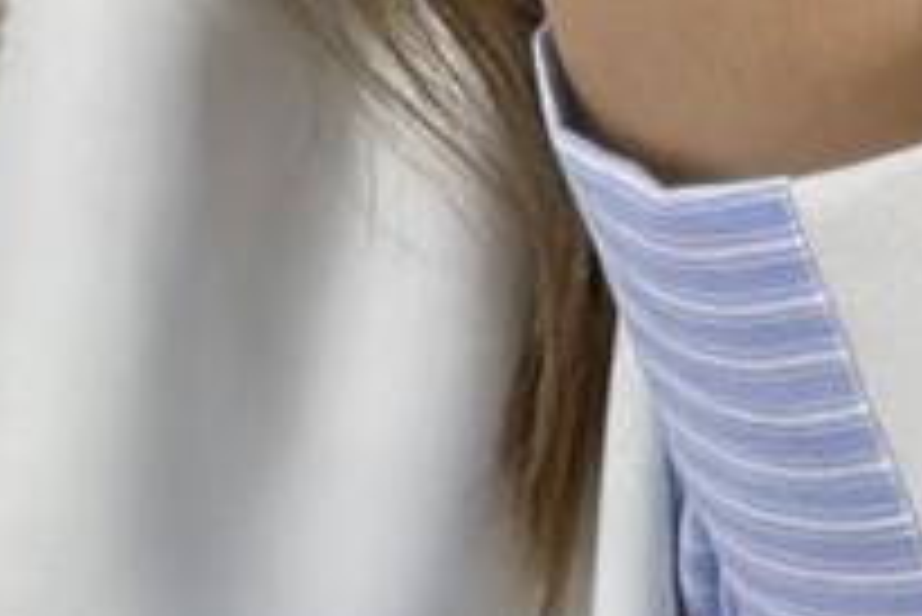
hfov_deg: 5.2
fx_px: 9995
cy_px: 1326
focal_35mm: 390
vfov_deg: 3.5
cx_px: -436
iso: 80
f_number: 1.78
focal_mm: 6.86
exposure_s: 1/441
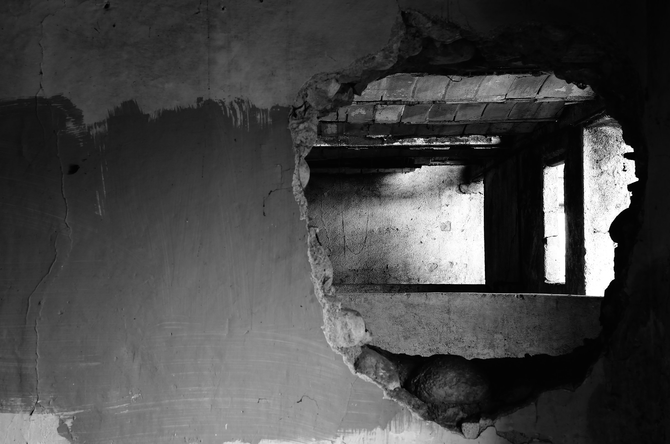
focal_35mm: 52
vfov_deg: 25.6
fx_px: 975
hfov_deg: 37.9
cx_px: 335
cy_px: 222
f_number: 10
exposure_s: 1
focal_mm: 35
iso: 100
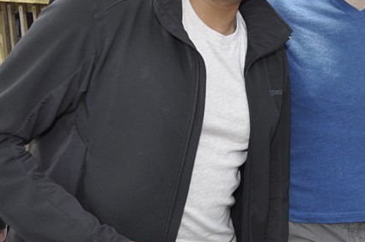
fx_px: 751
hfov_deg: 25.5
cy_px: 77
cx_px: 394
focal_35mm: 74
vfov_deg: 18.3
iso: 400
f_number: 7.1
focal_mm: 21
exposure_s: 1/200
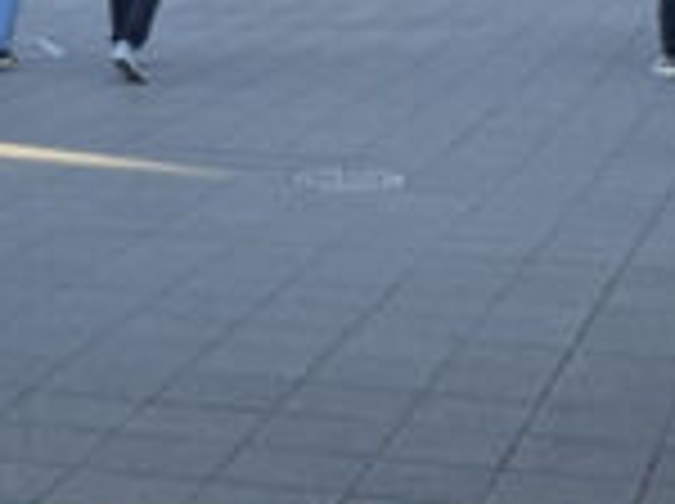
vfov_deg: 10.6
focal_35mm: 139
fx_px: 2706
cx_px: -90
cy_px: 50
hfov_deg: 13.9
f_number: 1.6
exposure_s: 1/668
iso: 50
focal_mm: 5.1
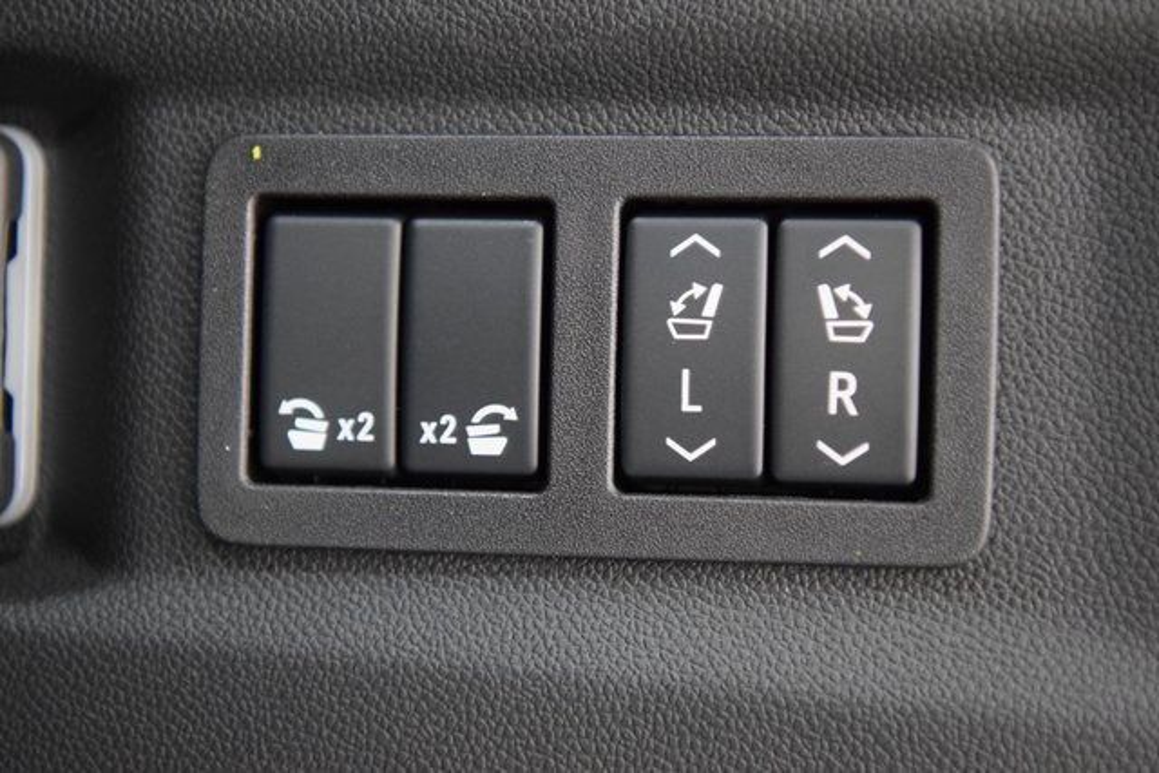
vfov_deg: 18.2
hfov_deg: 27.0
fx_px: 2415
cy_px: 386
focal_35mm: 75
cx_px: 580
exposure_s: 1/15
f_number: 2.8
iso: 3200
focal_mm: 50
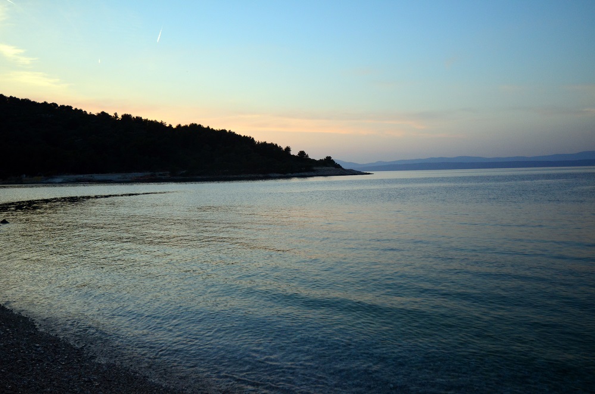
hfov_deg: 64.7
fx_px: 470
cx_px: 298
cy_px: 197
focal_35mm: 28
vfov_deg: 45.5
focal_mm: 19
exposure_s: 1/800
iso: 800
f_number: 4
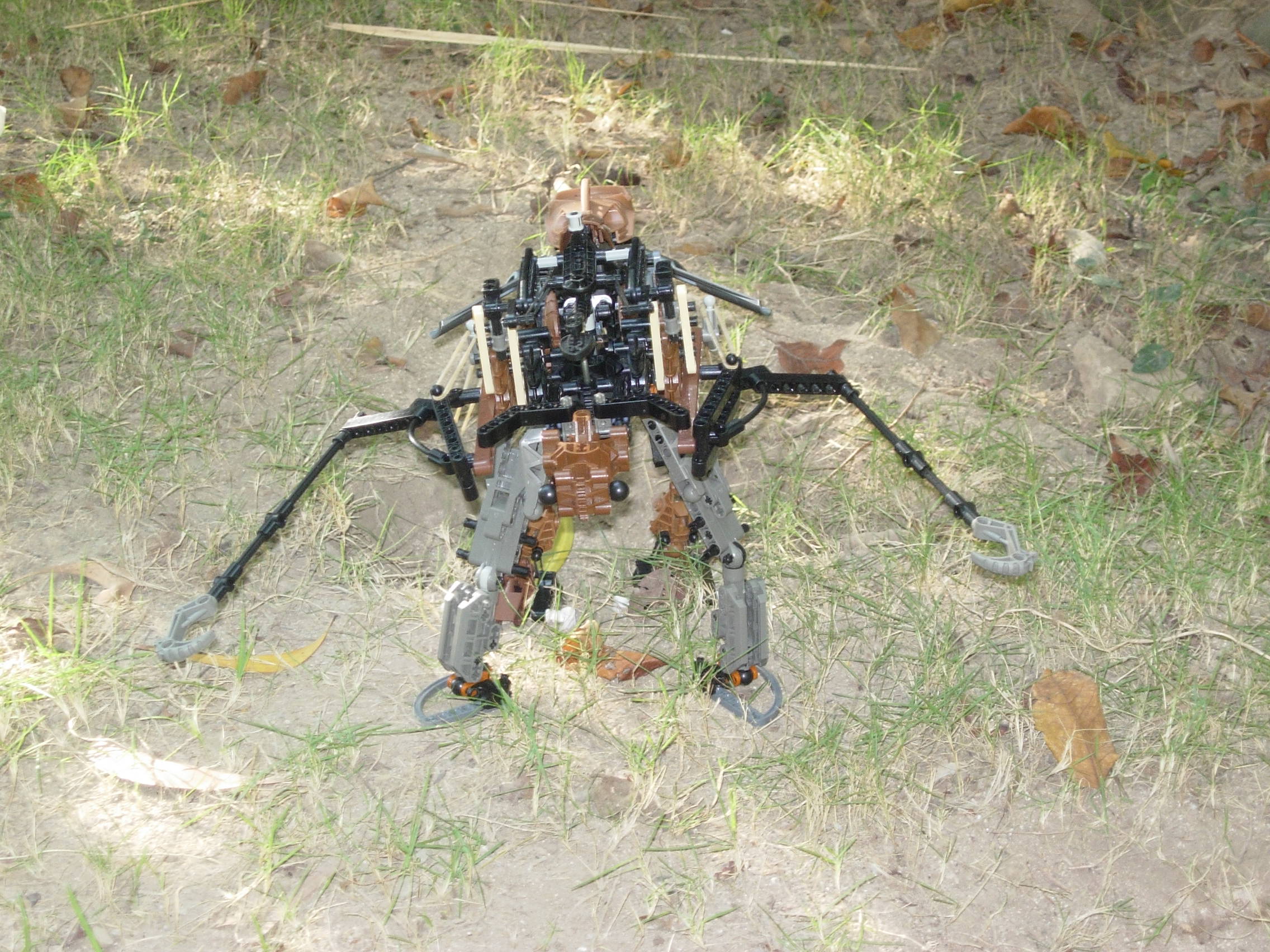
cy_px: 476
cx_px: 635
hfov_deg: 19.1
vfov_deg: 14.4
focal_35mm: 103
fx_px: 3779
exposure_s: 1/55.3
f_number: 4.6
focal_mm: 21.3
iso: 137
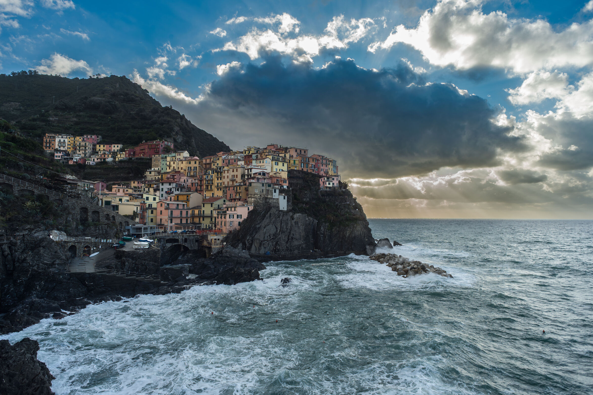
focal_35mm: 20
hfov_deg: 84.0
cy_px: 198
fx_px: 329
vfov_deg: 61.9
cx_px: 296
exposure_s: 1/400
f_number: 8
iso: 250
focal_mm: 20
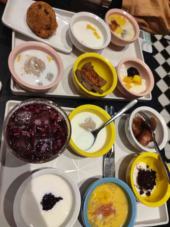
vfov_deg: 71.6
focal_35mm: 24
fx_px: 157
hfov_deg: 56.8
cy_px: 114
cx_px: 85
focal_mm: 6.72
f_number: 1.69
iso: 230
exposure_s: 1/100
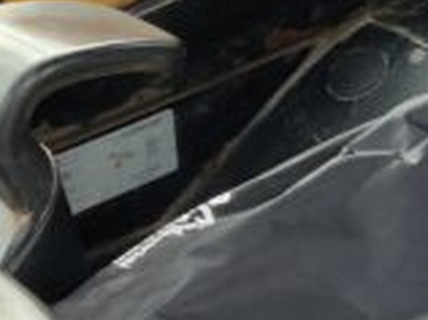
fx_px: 2321
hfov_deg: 10.0
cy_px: 125
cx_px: 772
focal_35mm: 188
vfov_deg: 7.9
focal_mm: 3
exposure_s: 1/122
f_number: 1.8
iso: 64
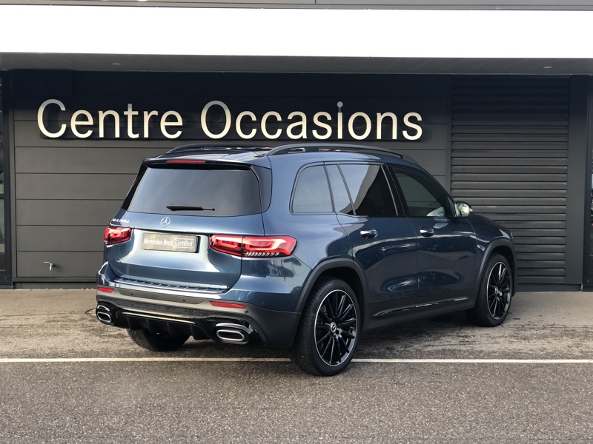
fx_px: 976
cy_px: 222
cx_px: 296
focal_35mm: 57
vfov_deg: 25.7
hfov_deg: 33.8
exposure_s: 1/30
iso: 25
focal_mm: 6.6
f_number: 2.8
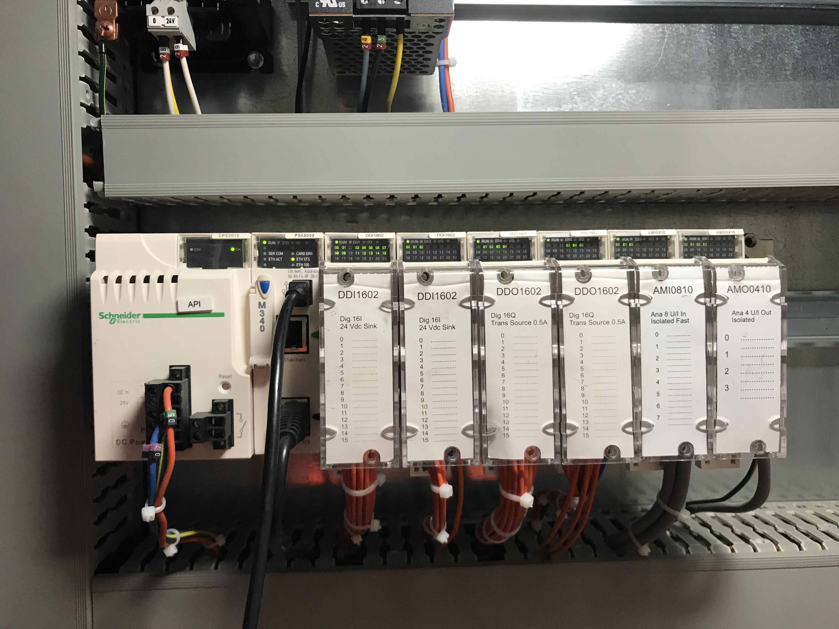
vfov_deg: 49.7
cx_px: 420
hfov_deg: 63.4
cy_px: 314
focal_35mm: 28
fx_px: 679
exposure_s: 1/33
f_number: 1.8
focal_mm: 3.99
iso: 40
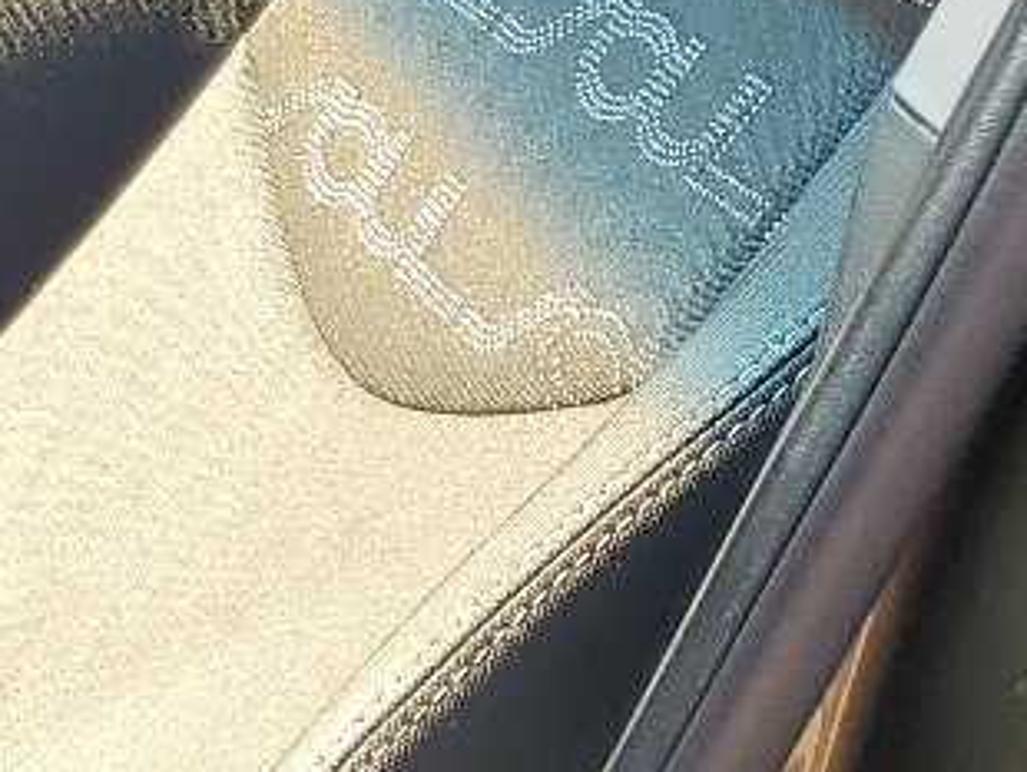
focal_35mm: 134
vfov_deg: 11.0
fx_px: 3979
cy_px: 139
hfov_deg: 11.9
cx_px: -1438
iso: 50
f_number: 1.5
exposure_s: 1/189
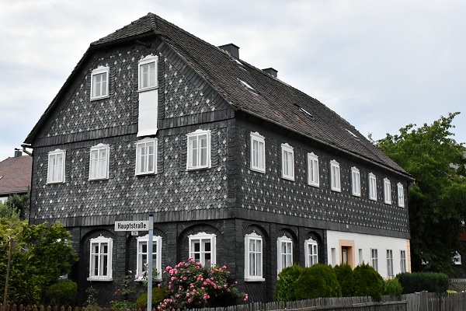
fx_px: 621
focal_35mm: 48
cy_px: 156
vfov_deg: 28.1
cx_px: 233
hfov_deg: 41.1
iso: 3200
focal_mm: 32
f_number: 10
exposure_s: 1/8000
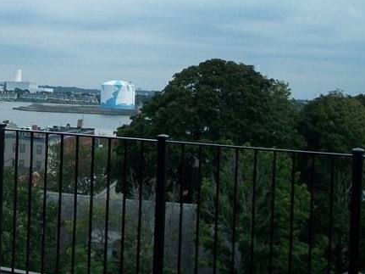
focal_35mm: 76
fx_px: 801
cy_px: 10
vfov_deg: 18.9
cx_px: -4
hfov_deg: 24.4
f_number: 2.9
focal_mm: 5.7
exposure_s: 1/640
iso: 80
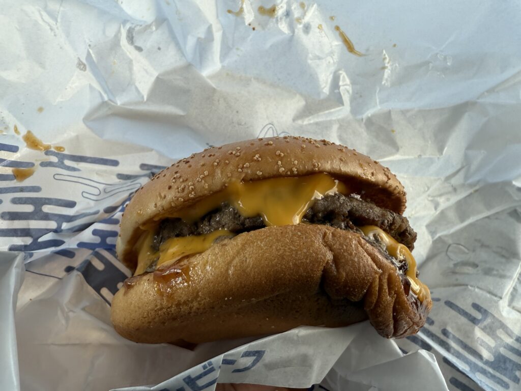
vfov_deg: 56.8
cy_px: 196
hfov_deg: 71.6
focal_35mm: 24
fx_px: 361
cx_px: 260
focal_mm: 2.22
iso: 40
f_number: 2.2
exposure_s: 1/132
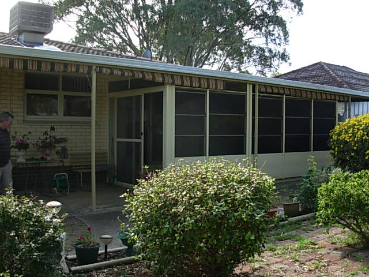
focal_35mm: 38
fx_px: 405
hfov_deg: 49.0
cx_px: 184
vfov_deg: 37.7
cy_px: 138
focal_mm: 6.3
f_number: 2.9
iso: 50
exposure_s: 1/222
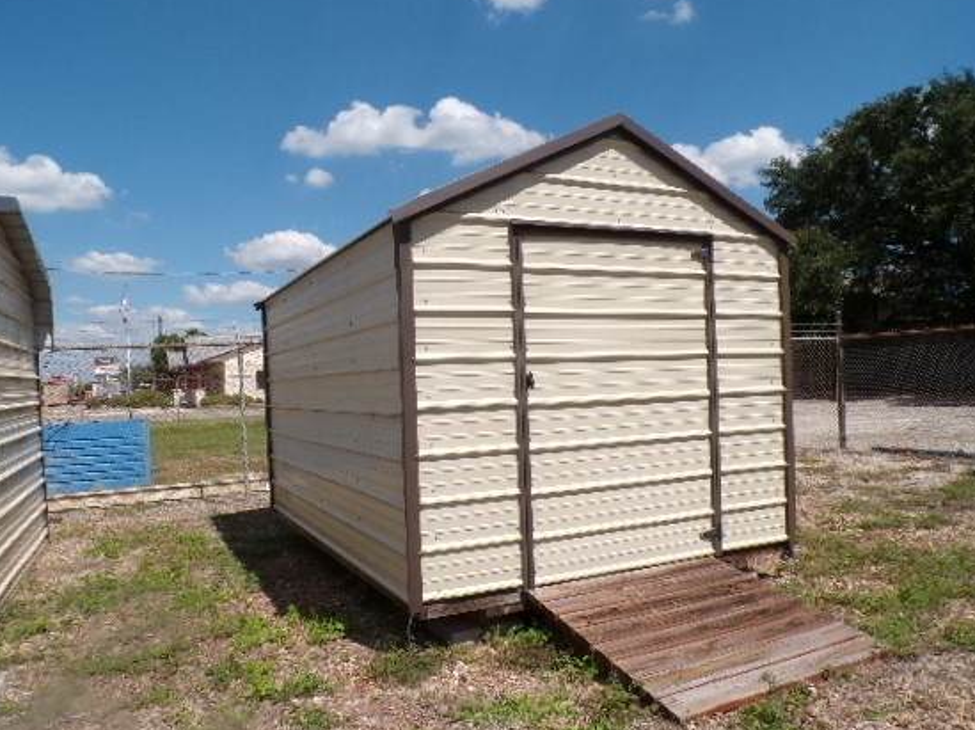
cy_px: 400
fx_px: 788
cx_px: 503
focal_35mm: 28
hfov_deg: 63.5
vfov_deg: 49.6
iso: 100
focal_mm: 4.3
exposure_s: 1/640
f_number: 5.8
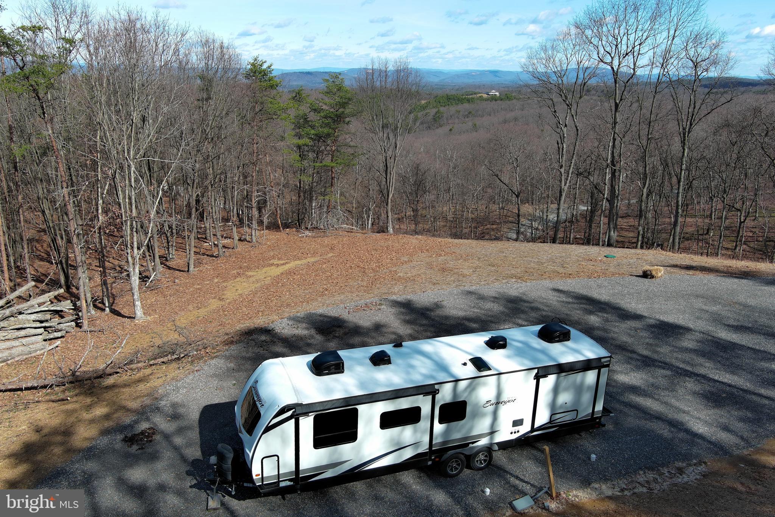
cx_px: 388
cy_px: 258
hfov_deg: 63.7
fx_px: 624
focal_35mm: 29
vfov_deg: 45.0
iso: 100
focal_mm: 10.57
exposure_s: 1/1052
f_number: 2.8
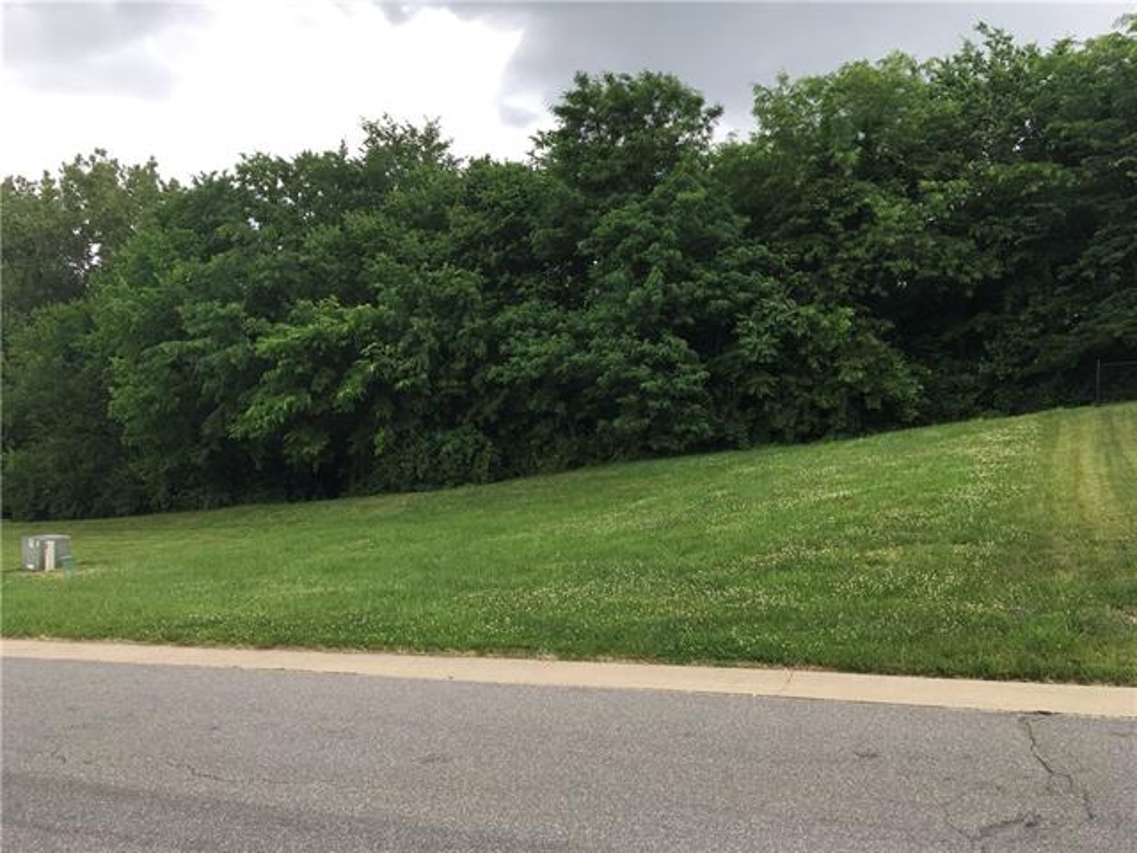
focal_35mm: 29
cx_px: 568
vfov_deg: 48.2
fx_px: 953
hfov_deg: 61.7
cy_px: 426
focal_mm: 4.15
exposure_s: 1/310
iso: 25
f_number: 2.2
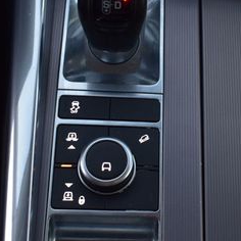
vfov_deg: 22.8
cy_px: 116
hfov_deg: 22.4
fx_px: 599
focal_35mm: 76
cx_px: 201
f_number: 6.3
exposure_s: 1/15
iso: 400
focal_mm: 22
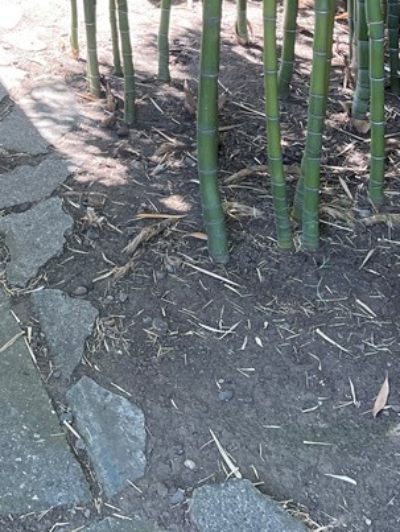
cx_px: -44
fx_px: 1015
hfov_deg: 21.1
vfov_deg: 25.6
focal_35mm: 66
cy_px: -141
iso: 32
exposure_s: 1/121
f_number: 1.6
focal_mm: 4.2
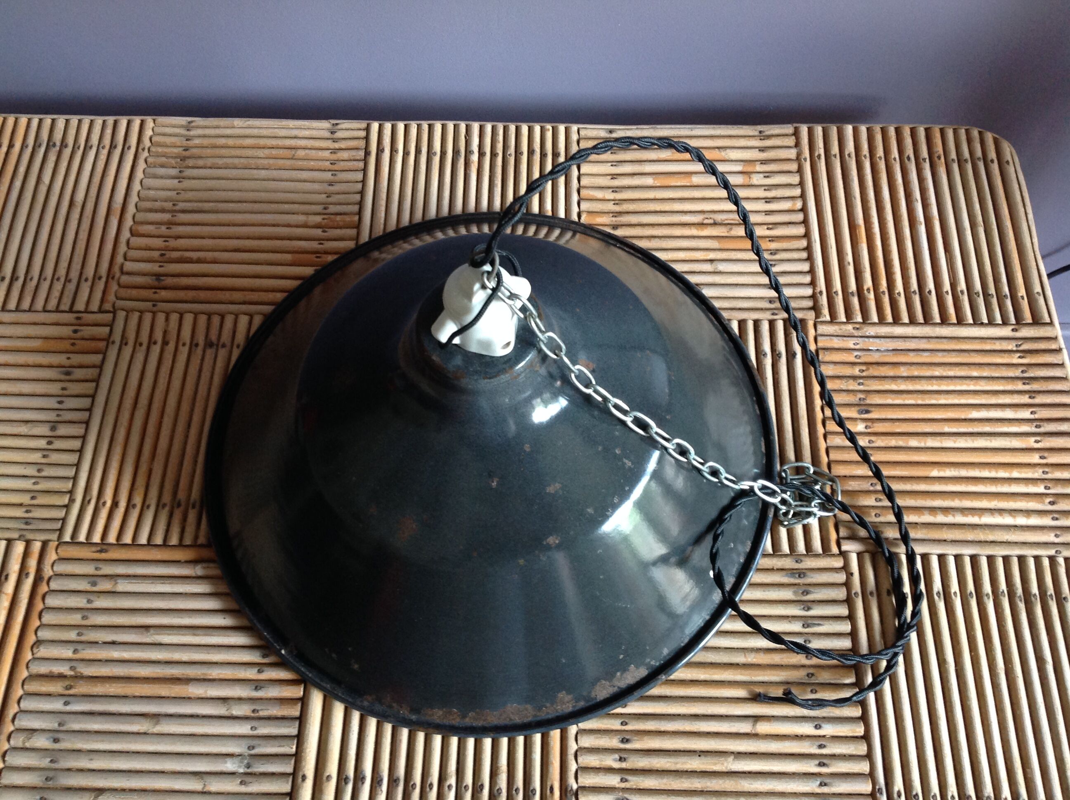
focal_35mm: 35
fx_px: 1080
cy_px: 400
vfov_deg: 40.6
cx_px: 535
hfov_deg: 52.7
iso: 160
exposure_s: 1/15
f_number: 2.4
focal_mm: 4.28
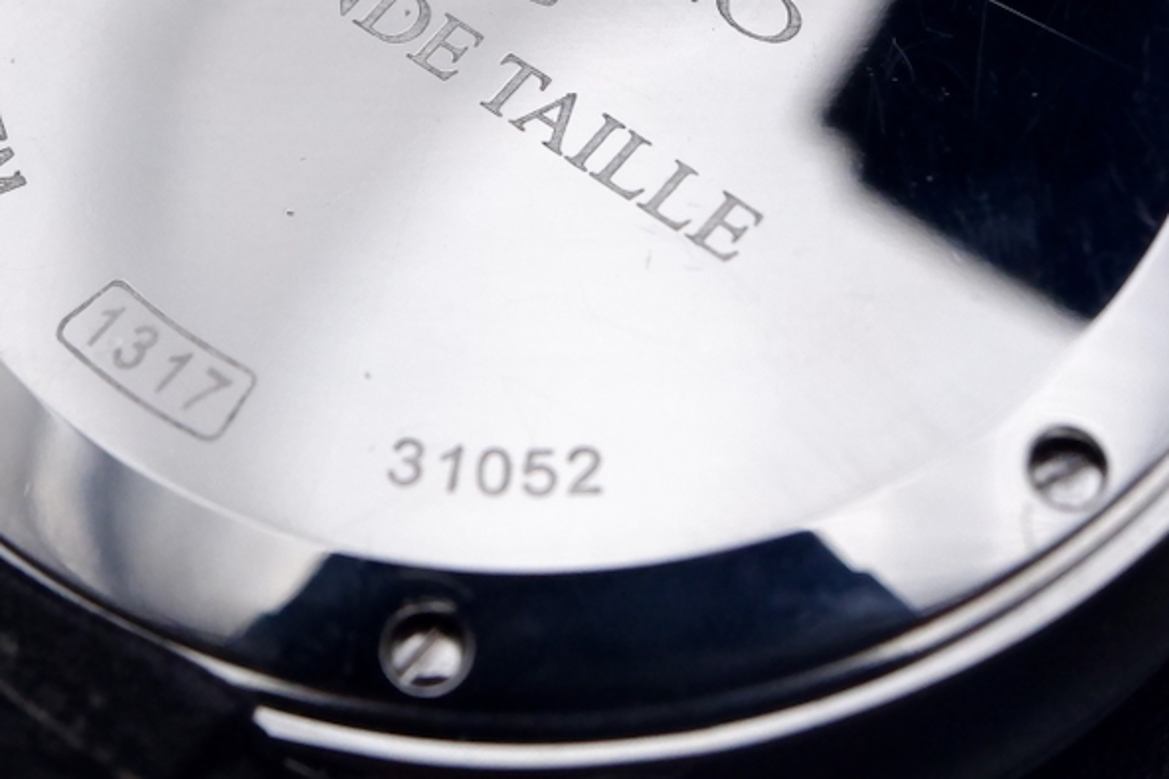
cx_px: 216
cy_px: 66
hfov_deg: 18.7
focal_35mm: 108
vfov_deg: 12.6
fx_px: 3507
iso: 4000
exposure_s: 1/4000
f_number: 9
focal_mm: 31.5
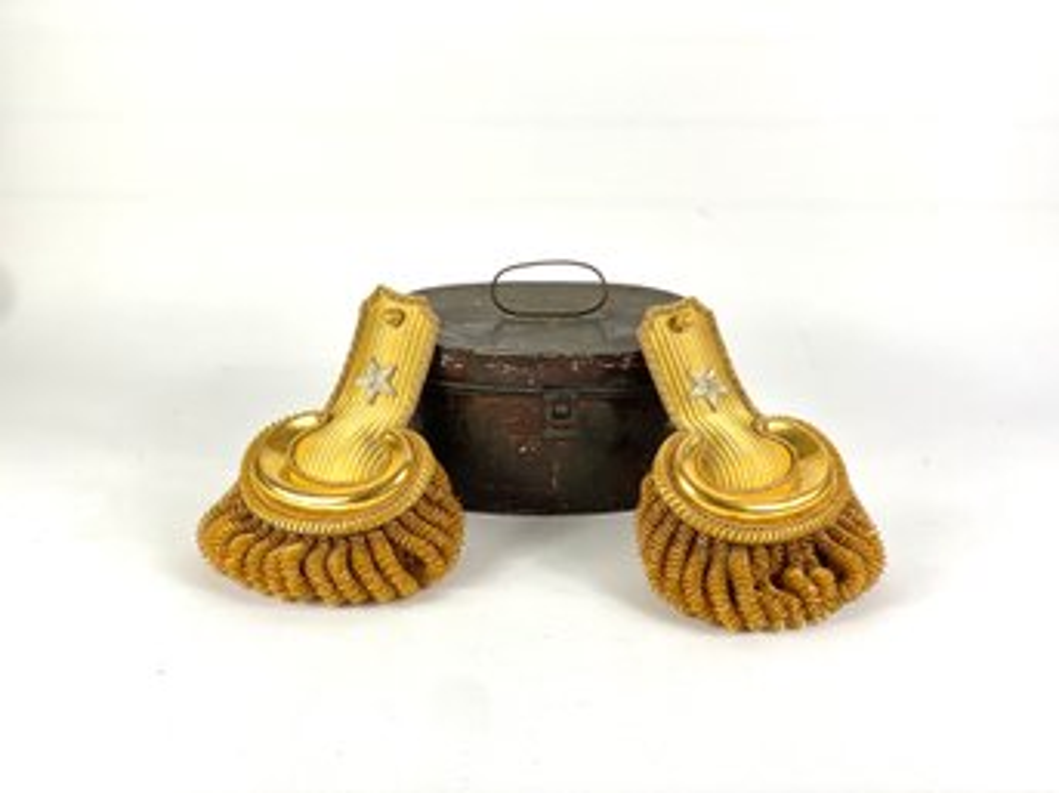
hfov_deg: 36.8
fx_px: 1590
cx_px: 530
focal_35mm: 52
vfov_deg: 28.0
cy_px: 396
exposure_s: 1/139
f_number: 2
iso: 20
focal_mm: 6
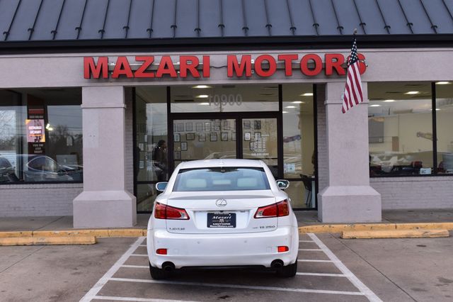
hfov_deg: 38.9
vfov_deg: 26.5
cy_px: 151
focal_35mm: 51
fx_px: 641
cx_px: 226
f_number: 9
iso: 400
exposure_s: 1/100
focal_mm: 34
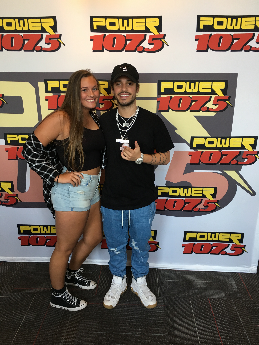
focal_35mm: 29
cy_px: 172
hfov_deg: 48.2
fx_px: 289
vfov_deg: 61.7
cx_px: 130
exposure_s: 1/30
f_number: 2.2
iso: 50
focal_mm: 4.15
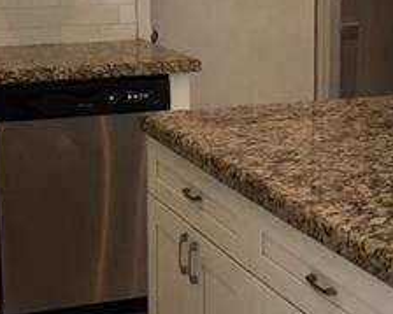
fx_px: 1128
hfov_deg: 19.7
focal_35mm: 97
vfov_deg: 15.8
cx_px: 258
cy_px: 132
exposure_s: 1/40
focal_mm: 4.15
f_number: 2.2
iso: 32
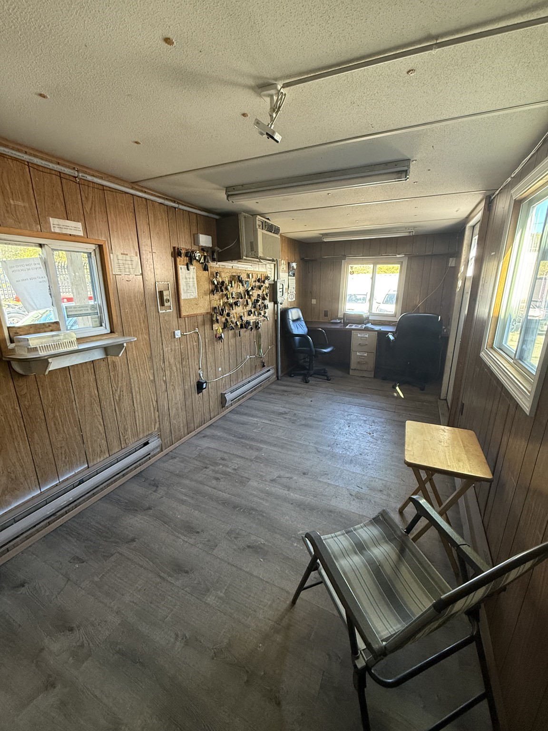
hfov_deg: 85.7
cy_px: 366
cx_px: 274
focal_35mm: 14
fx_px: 296
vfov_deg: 102.1
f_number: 2.2
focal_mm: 2.22
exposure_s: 1/72
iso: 320
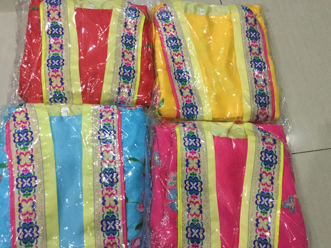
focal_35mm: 35
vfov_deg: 40.7
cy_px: 135
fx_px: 335
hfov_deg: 52.6
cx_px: 157
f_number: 2.4
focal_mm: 3.3
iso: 250
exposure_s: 1/17
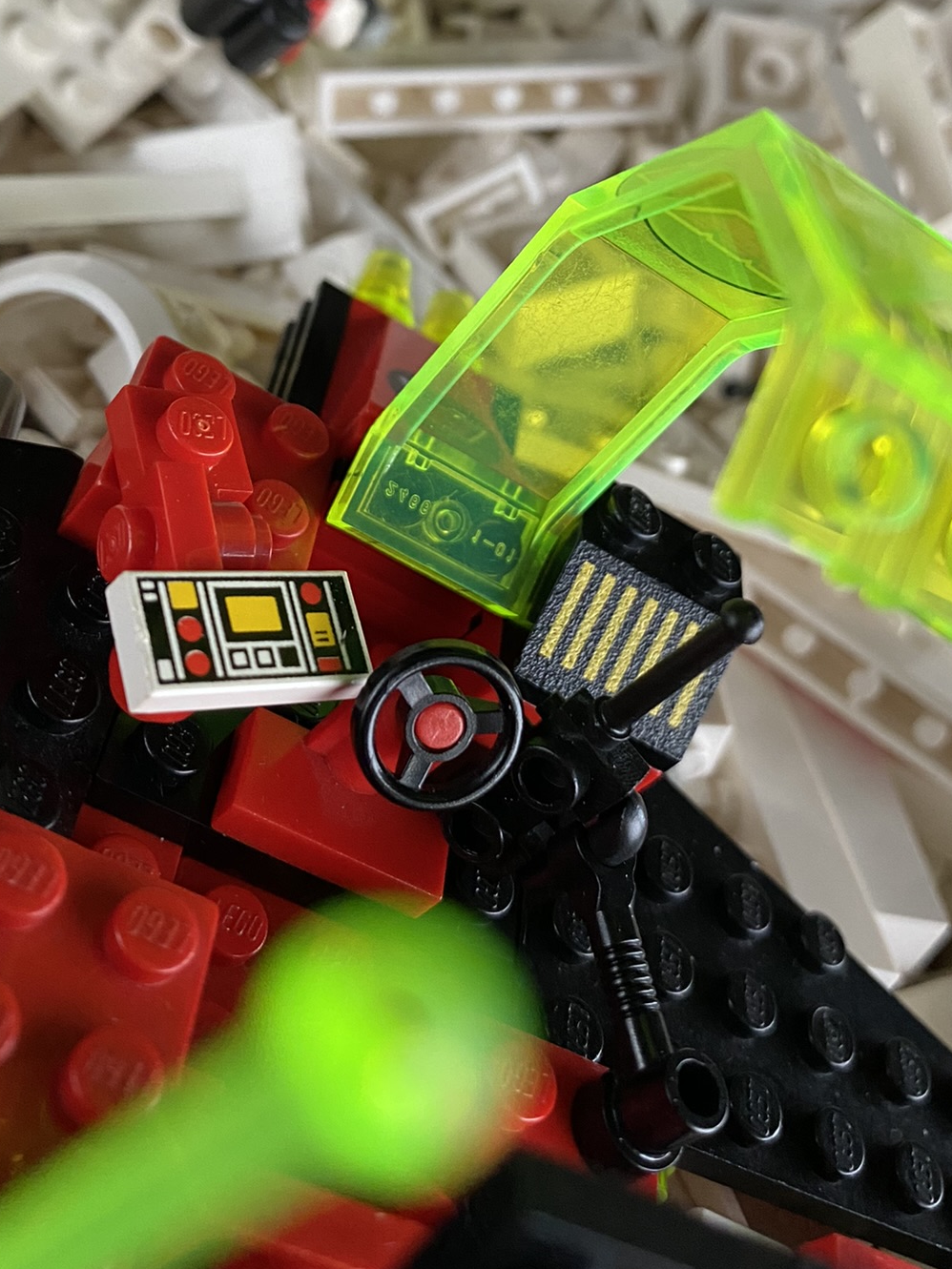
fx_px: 1467
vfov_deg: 46.0
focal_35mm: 40
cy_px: 418
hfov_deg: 35.9
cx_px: 505
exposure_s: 1/60
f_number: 1.8
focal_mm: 4.25
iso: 250
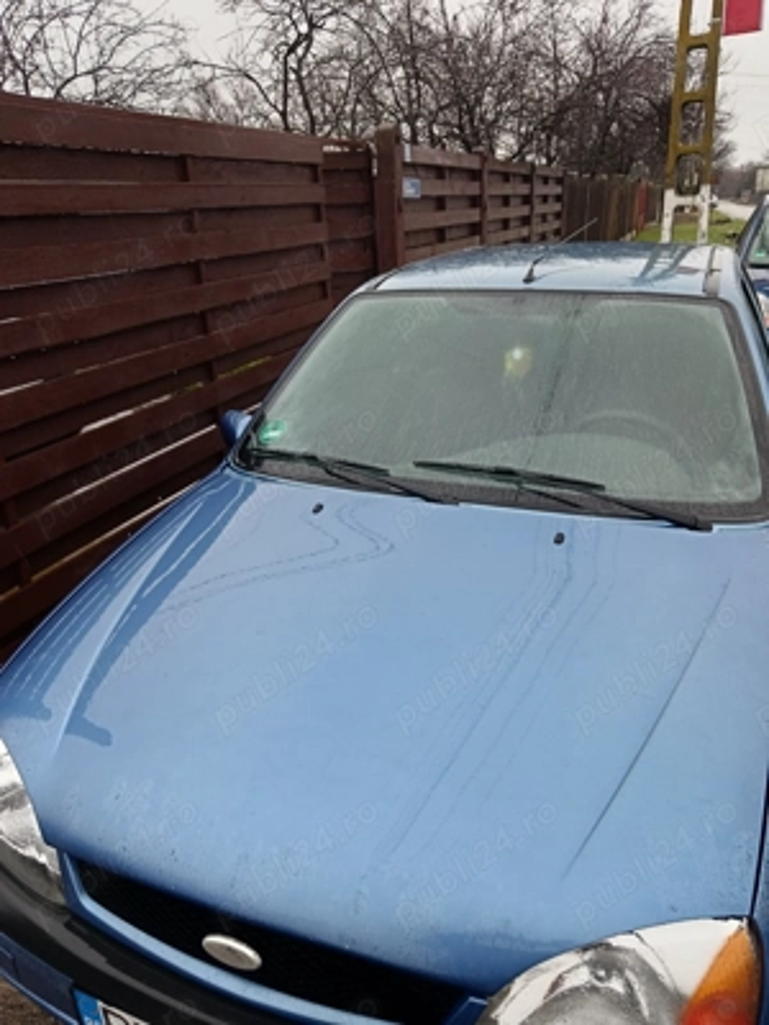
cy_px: 512
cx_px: 384
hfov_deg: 51.4
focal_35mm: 27
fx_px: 800
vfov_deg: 65.3
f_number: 1.9
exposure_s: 1/100
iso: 174
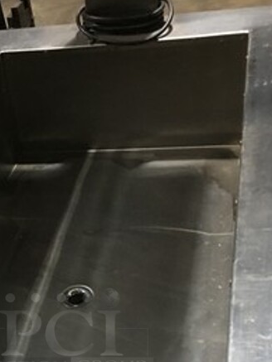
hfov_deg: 26.6
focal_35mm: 54
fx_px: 565
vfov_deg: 33.5
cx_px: 61
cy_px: 332
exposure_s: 1/4
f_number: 2.2
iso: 50
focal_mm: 4.15
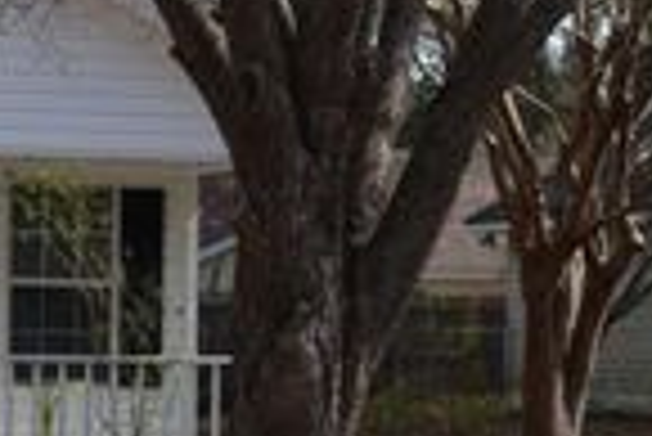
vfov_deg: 8.3
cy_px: 357
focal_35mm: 165
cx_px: -225
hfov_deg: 12.0
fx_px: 2991
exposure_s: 1/160
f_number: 6.3
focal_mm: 32
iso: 100
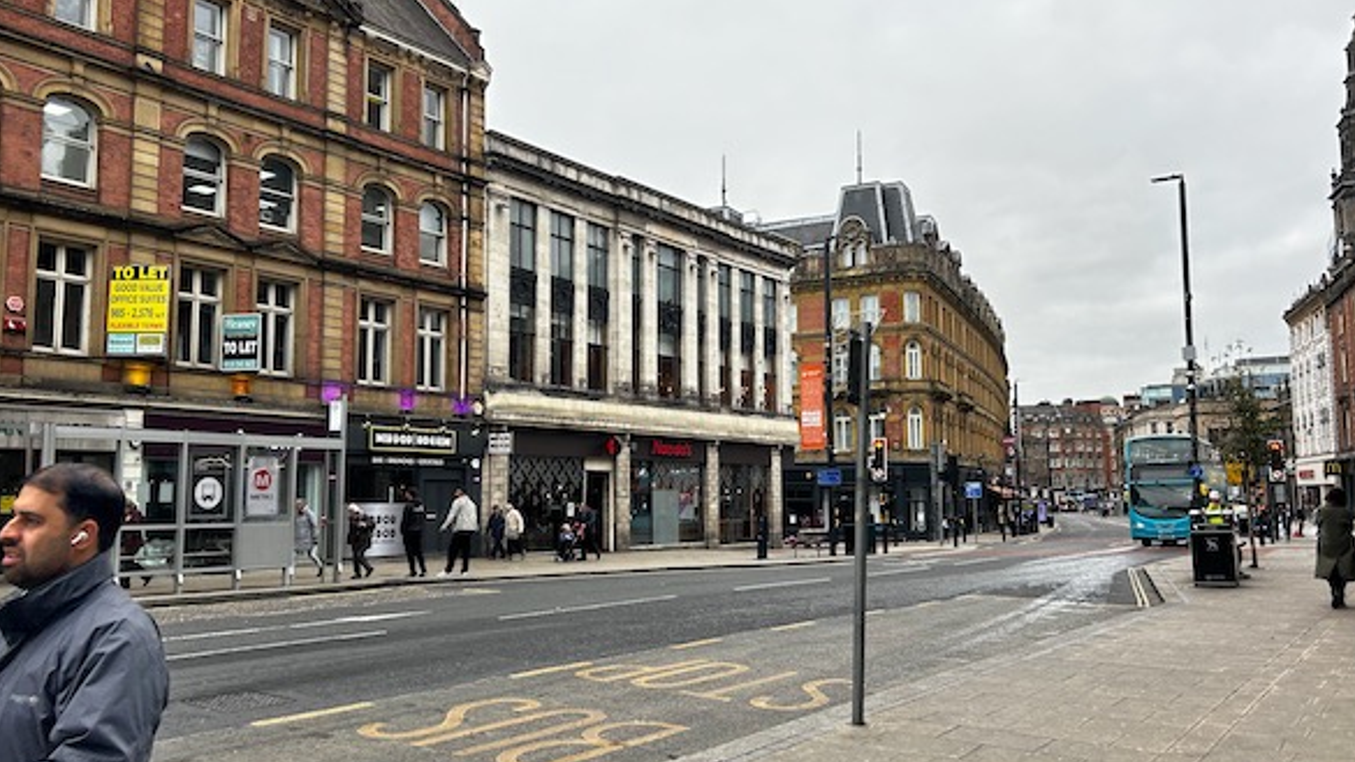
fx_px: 1114
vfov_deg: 37.8
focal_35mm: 31
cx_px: 649
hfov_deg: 62.6
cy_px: 380
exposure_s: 1/662
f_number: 1.5
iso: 50
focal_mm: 5.7
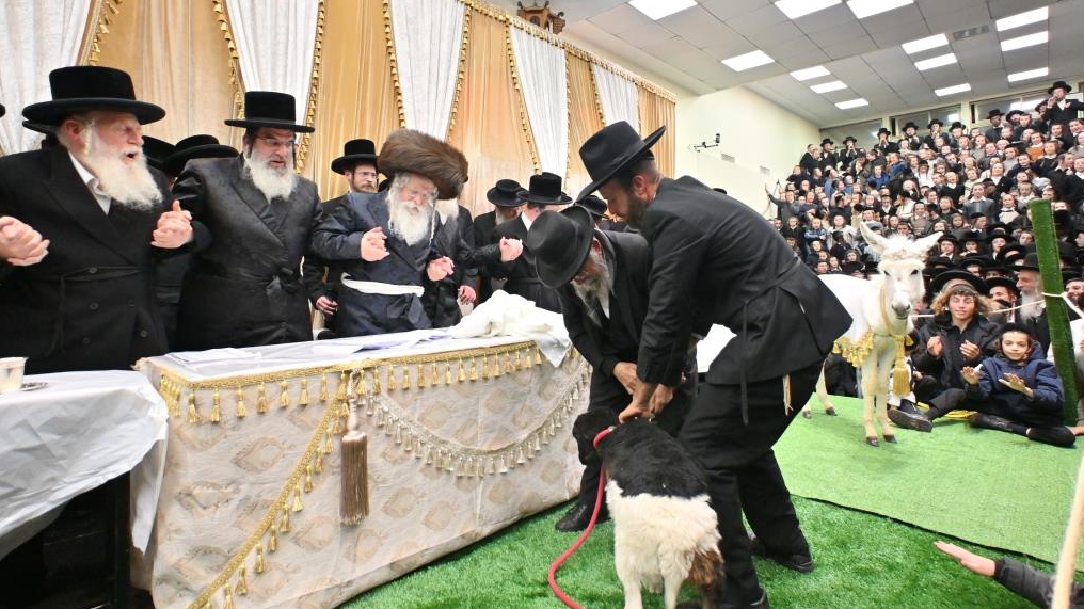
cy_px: 252
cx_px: 544
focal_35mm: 19
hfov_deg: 89.6
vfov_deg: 58.0
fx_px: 546
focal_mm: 12
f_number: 3.5
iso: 1000
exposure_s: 1/200
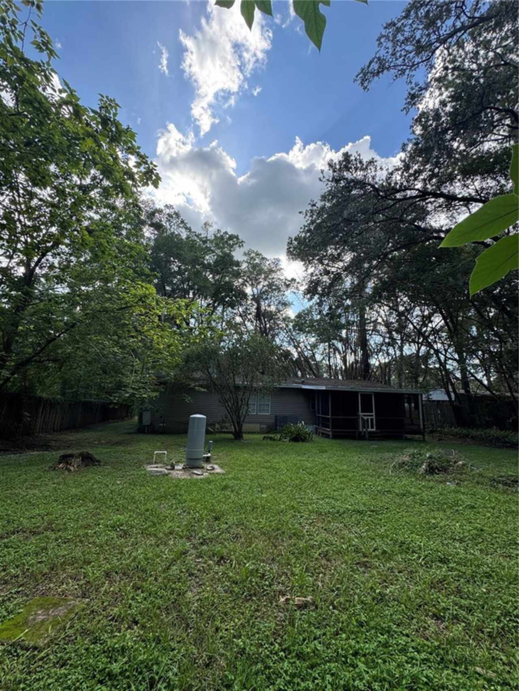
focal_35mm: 14
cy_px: 346
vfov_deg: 102.1
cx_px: 260
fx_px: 280
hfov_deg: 85.7
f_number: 2.2
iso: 40
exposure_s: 1/541
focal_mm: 2.22
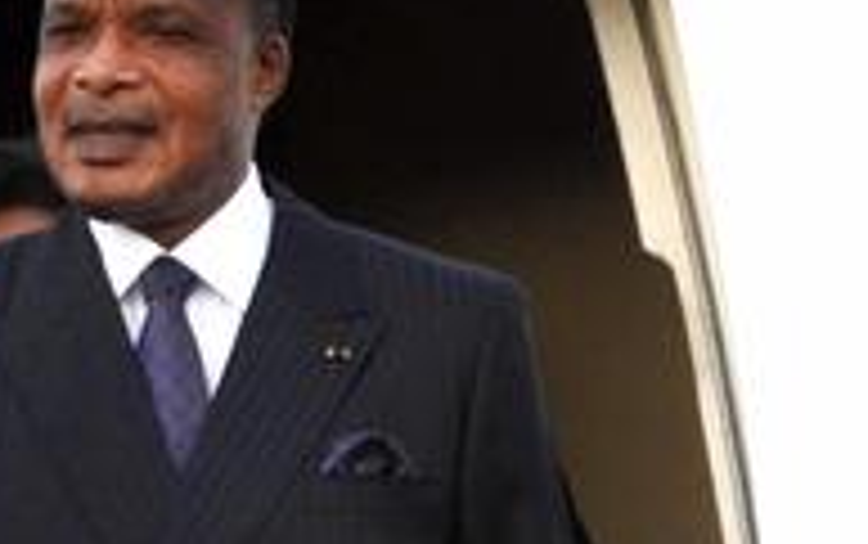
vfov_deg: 2.1
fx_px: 15190
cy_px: 411
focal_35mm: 642
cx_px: -441
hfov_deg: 3.3
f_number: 8
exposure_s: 1/500
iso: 400
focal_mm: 135
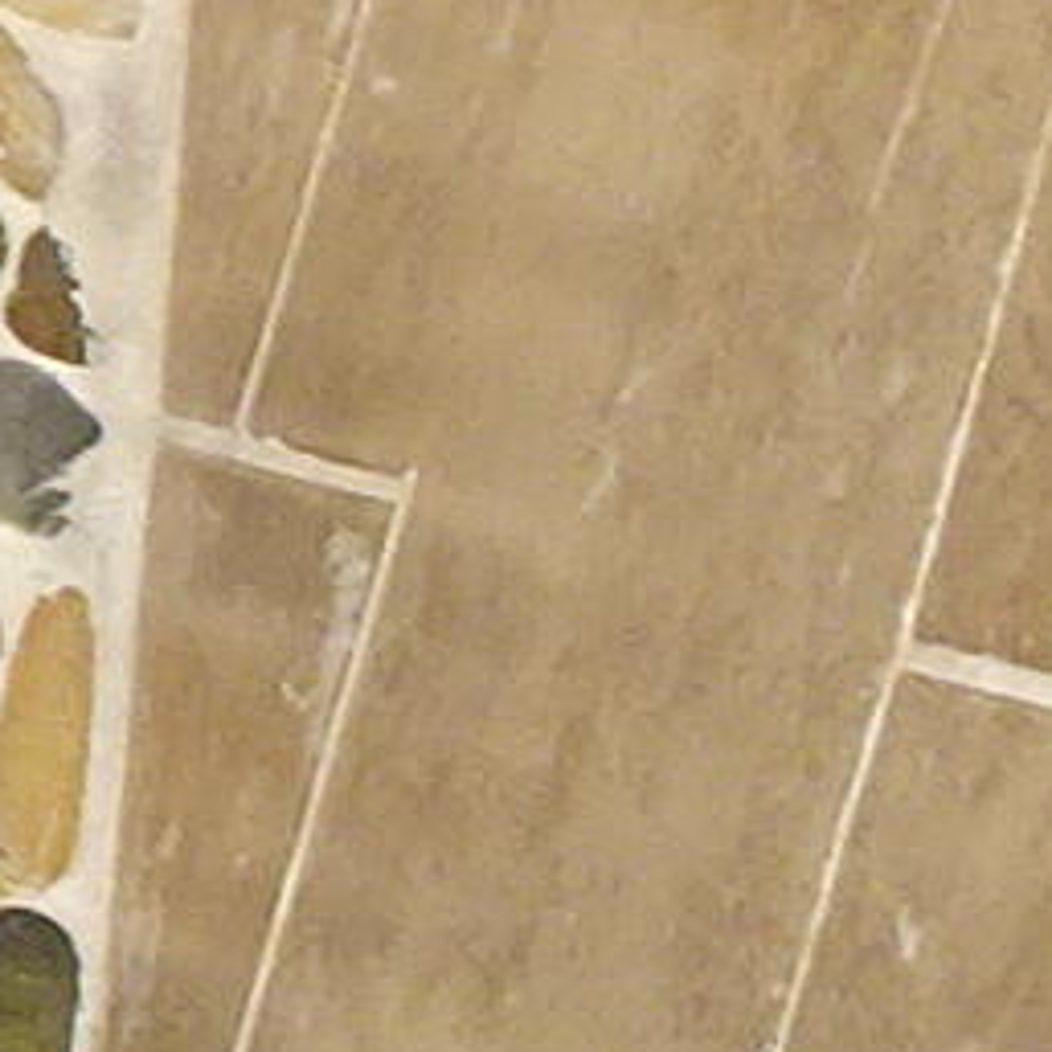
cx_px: -3938
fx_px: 7358
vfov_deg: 7.7
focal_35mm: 214
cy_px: -1363
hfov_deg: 6.0
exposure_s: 1/6
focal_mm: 4.1
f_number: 3.5
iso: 250
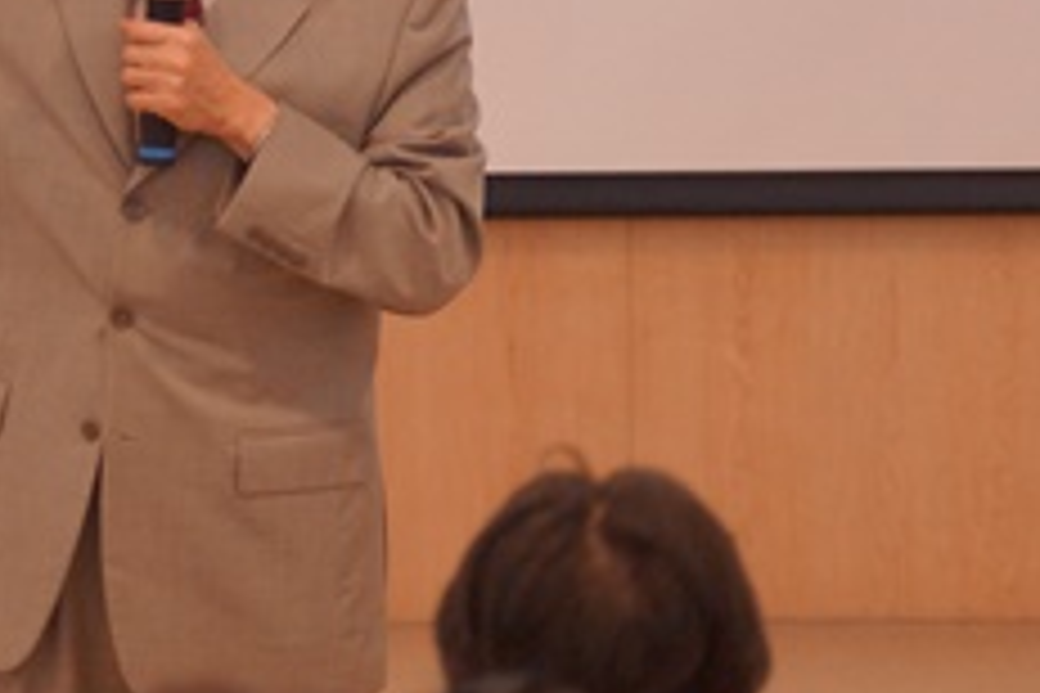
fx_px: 9966
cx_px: 144
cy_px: 115
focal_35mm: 345
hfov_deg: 6.0
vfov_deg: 4.0
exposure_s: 1/250
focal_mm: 90
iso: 1600
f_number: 2.8
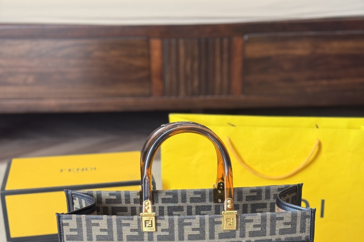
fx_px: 677
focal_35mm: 67
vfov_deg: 19.9
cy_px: 217
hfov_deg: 30.1
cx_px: 181
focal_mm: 6.76
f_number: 1.78
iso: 200
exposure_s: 1/60
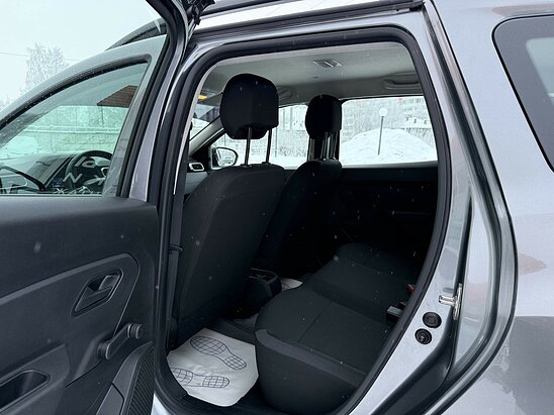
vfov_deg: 56.8
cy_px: 208
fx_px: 384
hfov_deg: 71.6
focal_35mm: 24
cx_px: 277
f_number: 1.78
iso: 200
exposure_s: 1/121
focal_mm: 6.76
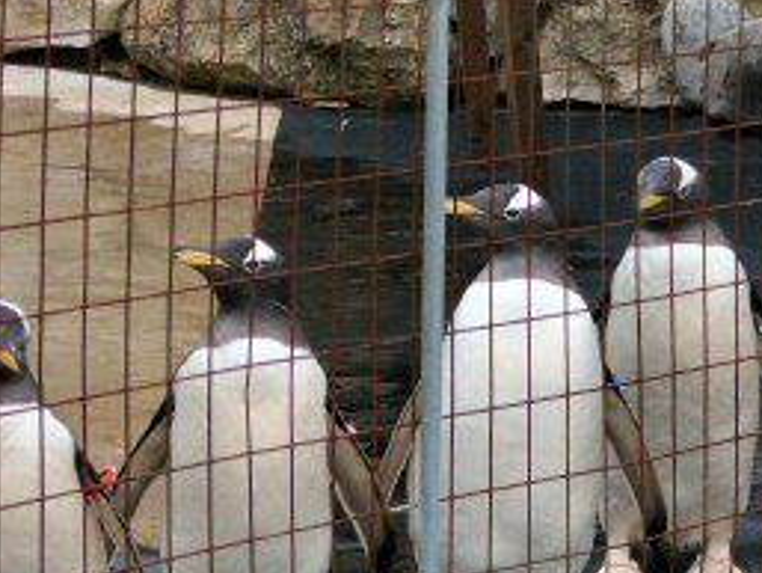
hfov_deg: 9.9
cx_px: 380
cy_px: 338
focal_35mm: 199
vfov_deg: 7.5
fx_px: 4383
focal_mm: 19
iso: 160
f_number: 3.9
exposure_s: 1/60
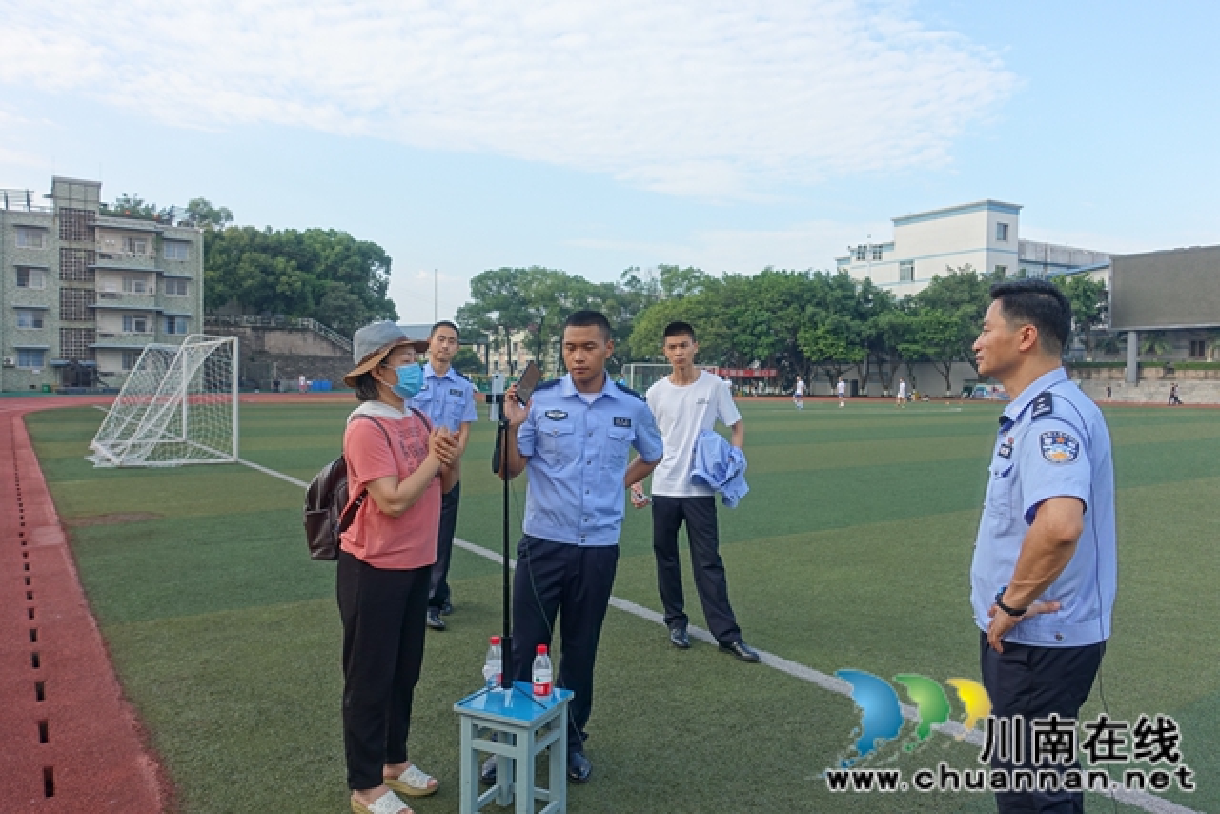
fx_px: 847
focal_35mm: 25
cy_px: 407
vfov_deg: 51.3
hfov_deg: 71.5
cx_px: 610
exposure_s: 1/250
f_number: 4
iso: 125
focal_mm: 9.2
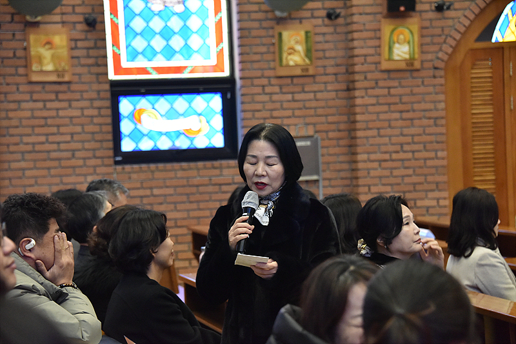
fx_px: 1662
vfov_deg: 11.8
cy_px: 172
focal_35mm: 116
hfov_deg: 17.6
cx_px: 258
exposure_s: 1/125
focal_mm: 116
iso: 5600
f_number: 6.3
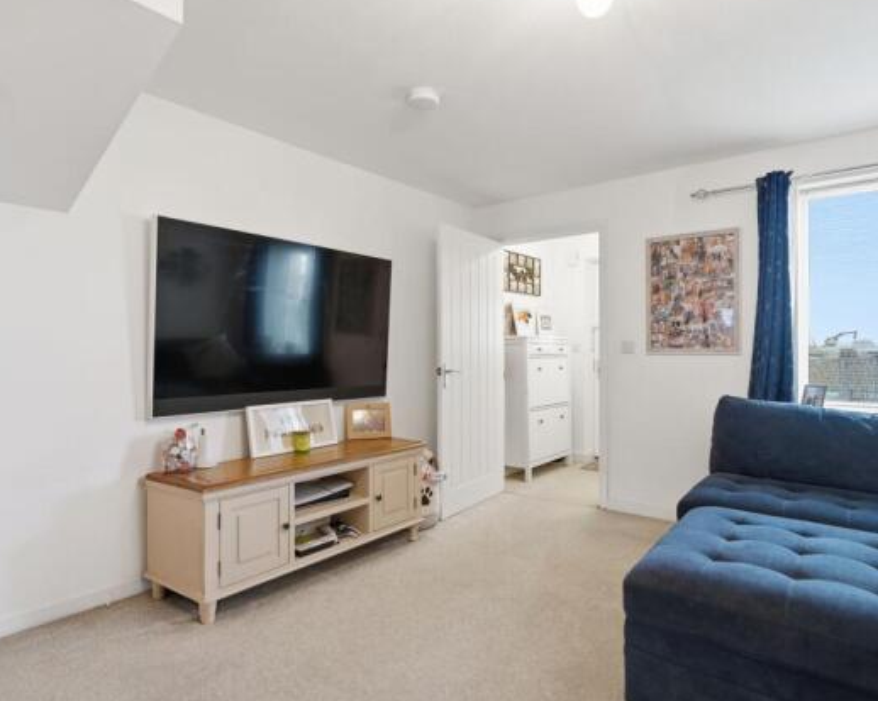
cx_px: 458
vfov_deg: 70.8
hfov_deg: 83.3
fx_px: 494
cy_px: 345
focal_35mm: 19
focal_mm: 16
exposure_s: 1/40
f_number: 2.8
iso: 100
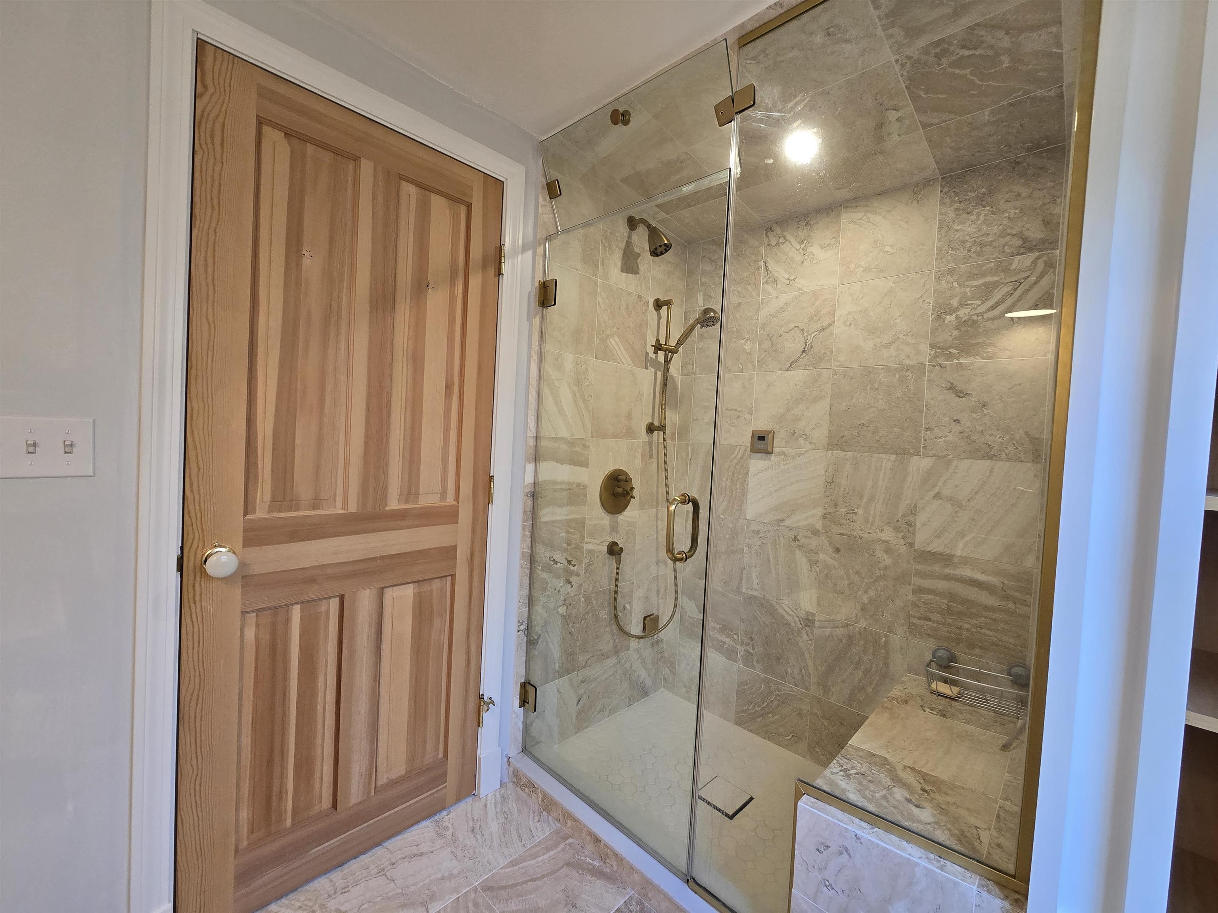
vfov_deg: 89.9
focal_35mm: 13
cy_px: 456
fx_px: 457
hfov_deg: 106.2
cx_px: 609
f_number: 2.2
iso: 160
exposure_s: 1/60
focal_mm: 2.2
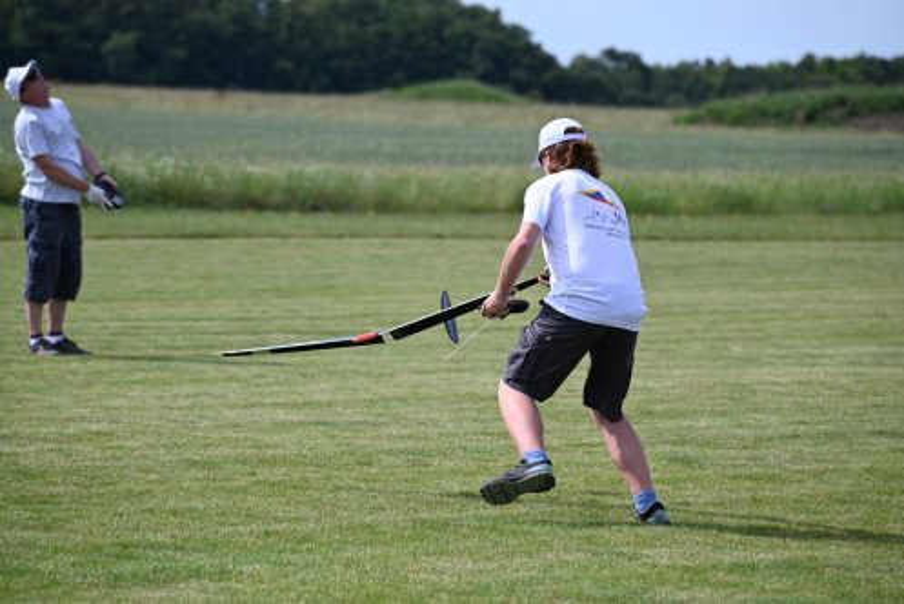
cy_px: 302
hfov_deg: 9.3
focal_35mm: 220
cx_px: 452
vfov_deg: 6.3
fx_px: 5527
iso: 320
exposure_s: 1/1600
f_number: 5.6
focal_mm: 220
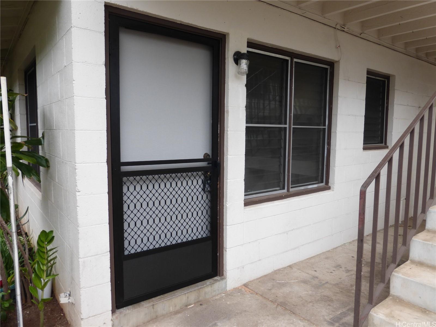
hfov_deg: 71.6
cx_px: 218
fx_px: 302
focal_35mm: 24
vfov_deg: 56.8
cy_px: 164
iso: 100
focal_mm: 4.3
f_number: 4
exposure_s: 1/125
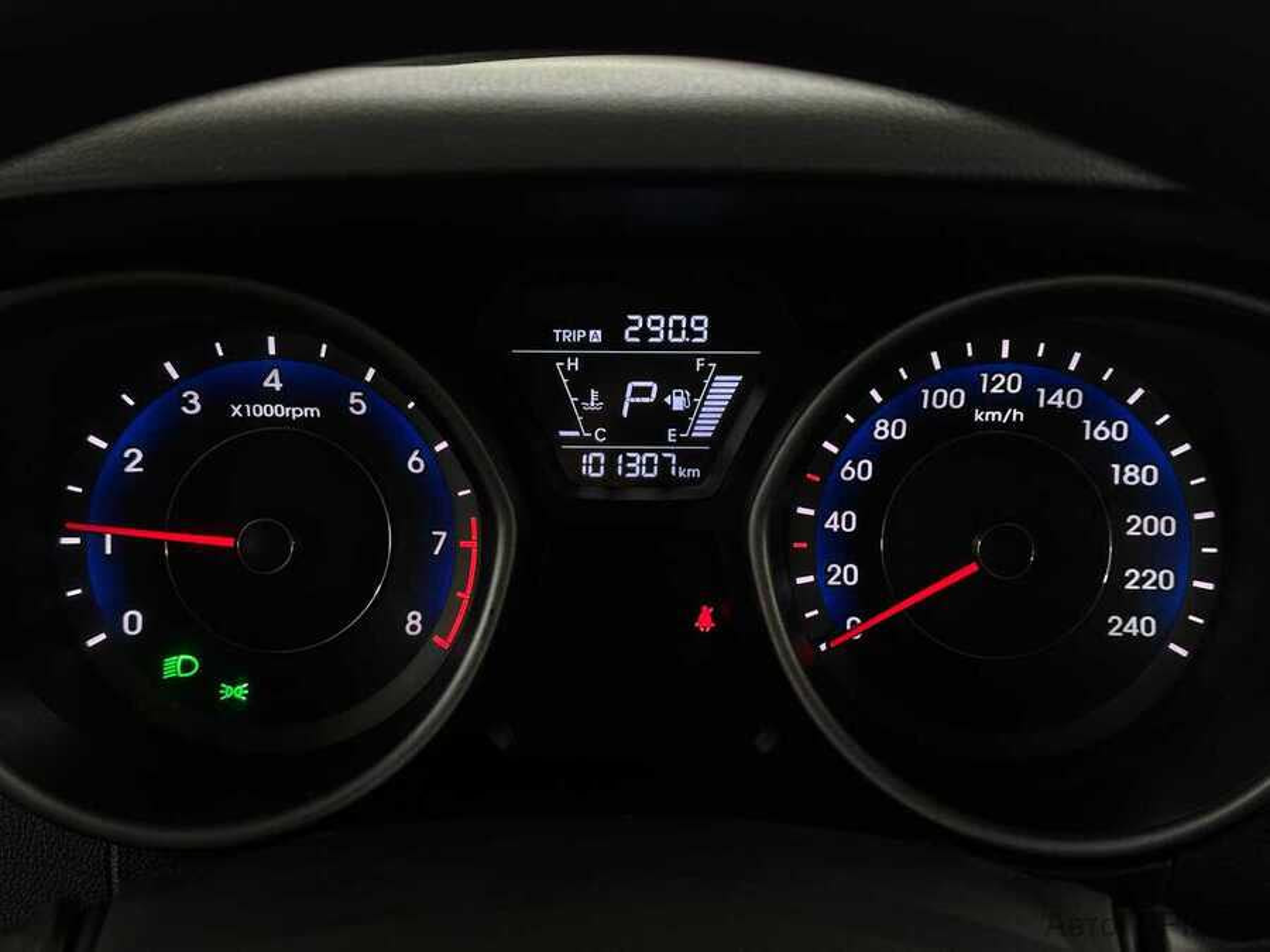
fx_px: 1761
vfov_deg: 30.3
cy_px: 476
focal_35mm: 48
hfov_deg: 39.7
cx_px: 635
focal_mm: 6.86
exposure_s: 1/50
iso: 160
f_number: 1.78
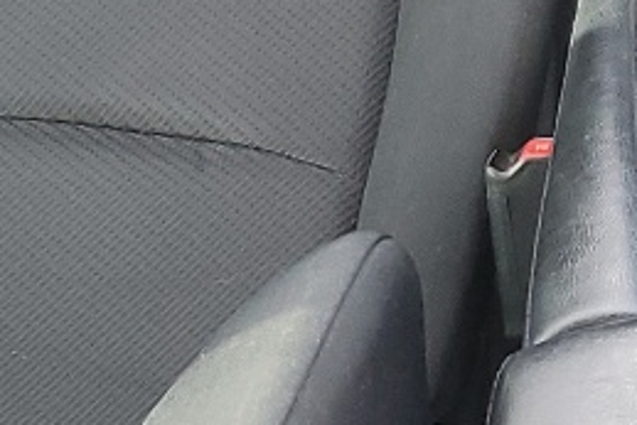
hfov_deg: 11.9
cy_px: 111
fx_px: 2956
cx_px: 878
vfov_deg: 8.2
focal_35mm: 167
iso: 86
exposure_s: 1/120
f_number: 1.5
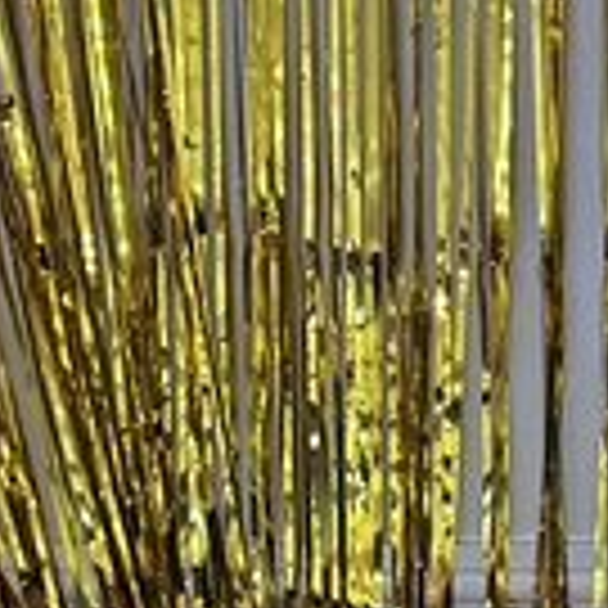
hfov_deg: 9.3
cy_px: 887
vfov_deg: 9.1
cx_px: 455
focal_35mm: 188
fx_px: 3736
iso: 640
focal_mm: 6.86
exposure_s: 1/40
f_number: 1.78
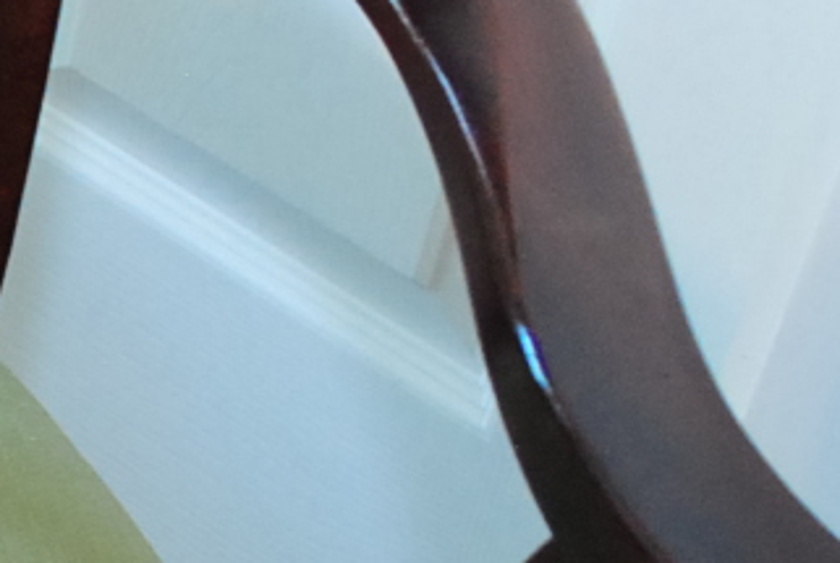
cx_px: -971
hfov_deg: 11.1
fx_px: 3809
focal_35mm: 163
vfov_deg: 8.4
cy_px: 299
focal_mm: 18
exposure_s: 1/13
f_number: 4
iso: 800
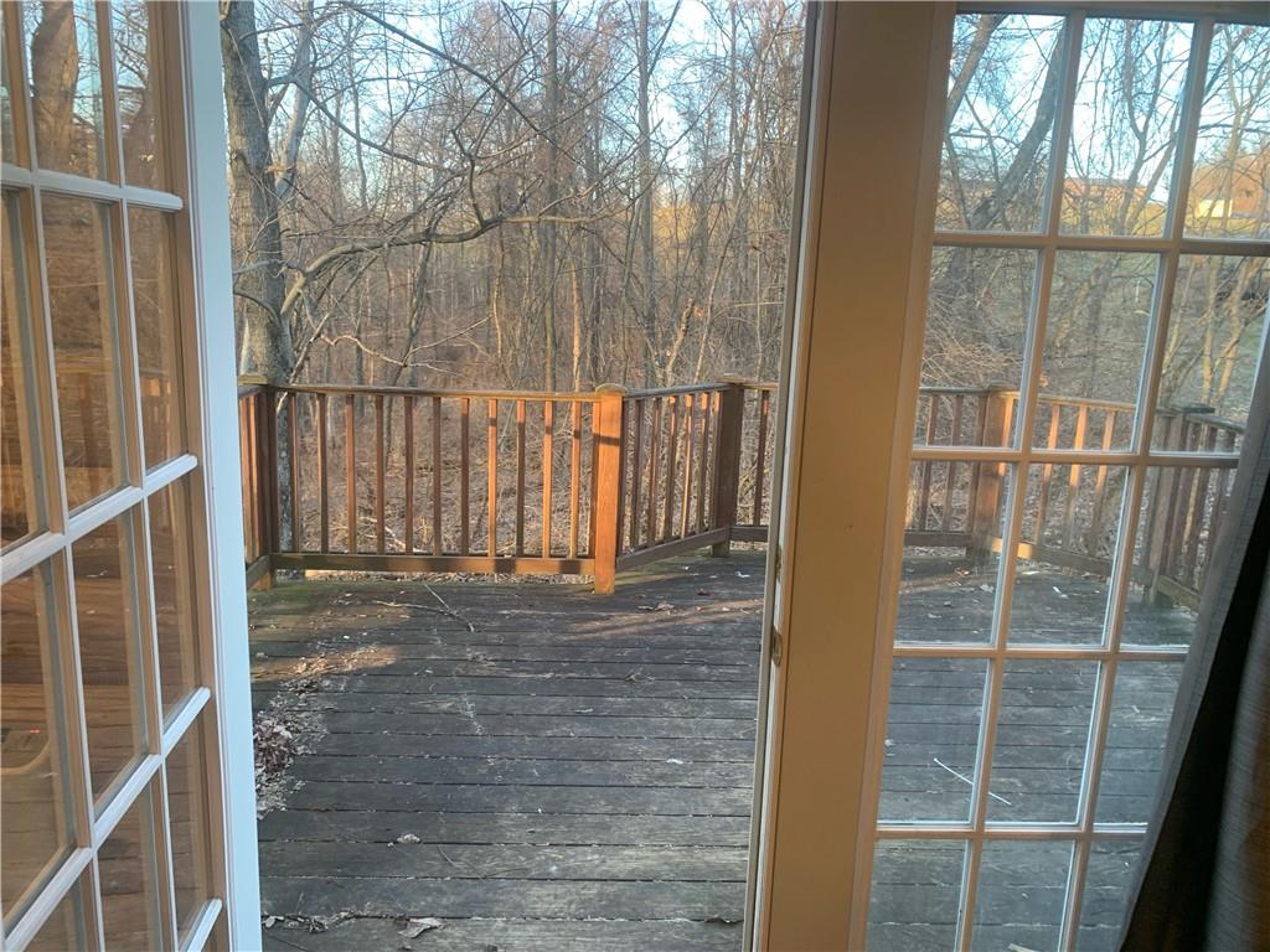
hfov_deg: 67.3
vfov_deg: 53.1
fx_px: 954
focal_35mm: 26
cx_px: 635
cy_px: 476
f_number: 1.8
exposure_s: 1/120
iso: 80
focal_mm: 4.25
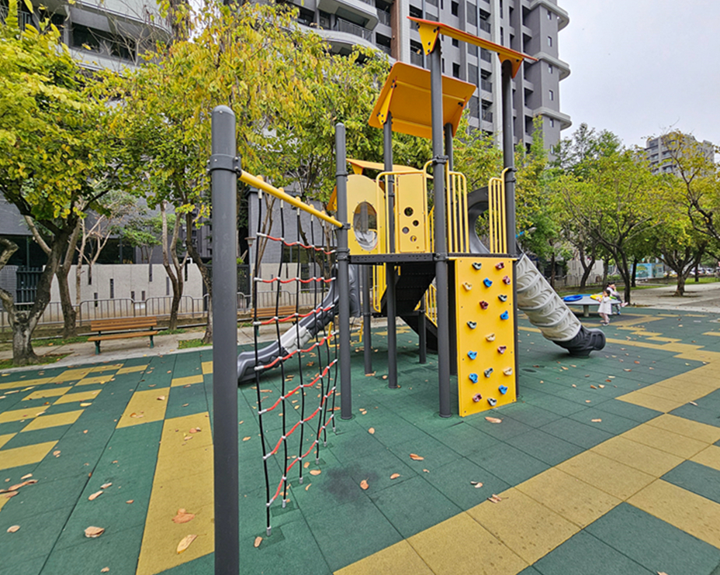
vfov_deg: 87.9
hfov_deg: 100.7
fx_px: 298
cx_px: 358
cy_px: 279
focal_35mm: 14
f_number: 2.2
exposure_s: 1/170
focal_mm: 2.2
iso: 50
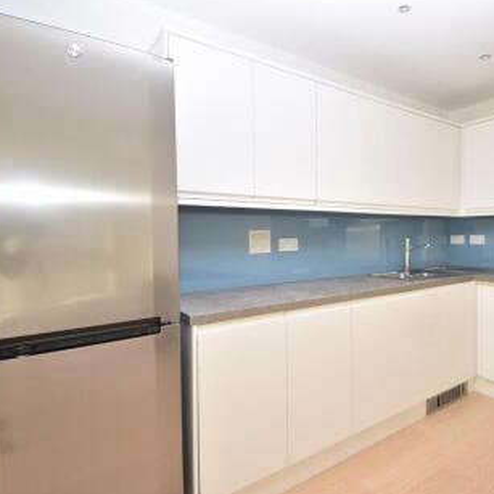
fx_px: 414
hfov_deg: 59.6
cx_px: 344
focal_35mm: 26
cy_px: 245
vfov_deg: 61.6
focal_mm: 13
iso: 180
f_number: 5.6
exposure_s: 1/125
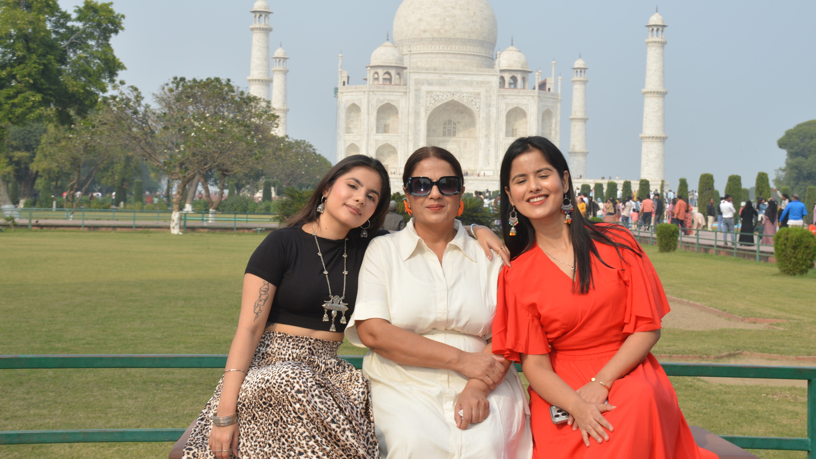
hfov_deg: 37.2
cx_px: 452
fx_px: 1212
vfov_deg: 21.4
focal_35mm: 56
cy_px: 164
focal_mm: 32
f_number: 8
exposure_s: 1/125
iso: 100
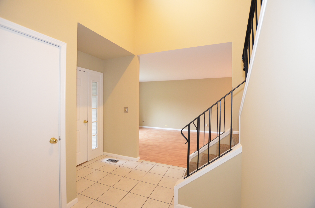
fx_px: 131
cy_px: 104
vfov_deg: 77.1
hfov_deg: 100.5
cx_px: 158
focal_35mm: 15
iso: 2000
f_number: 4
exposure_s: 1/60
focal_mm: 10
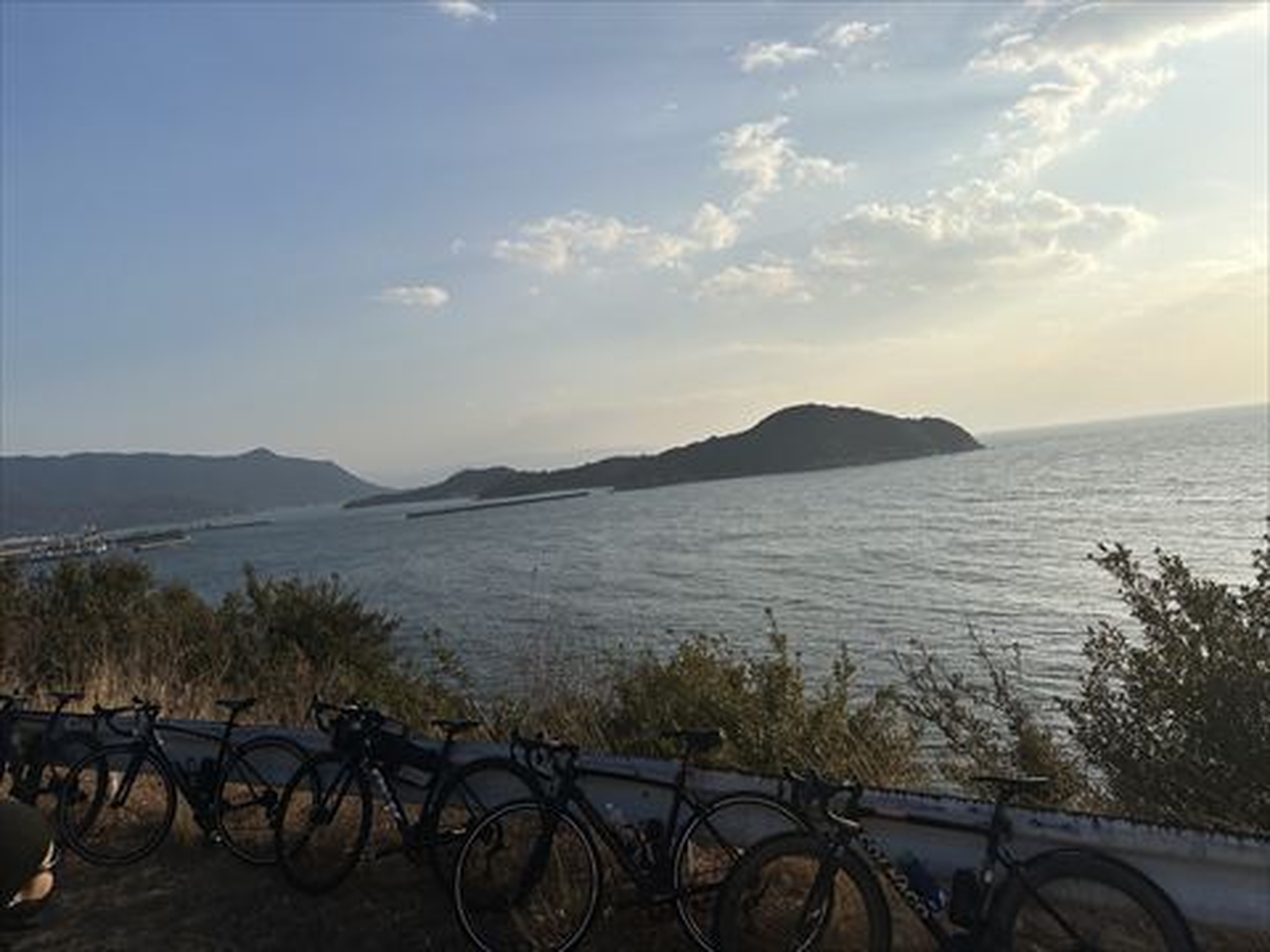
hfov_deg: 71.6
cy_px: 476
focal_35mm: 24
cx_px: 635
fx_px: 881
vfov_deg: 56.8
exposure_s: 1/18519
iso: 80
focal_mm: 6.86
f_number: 1.78
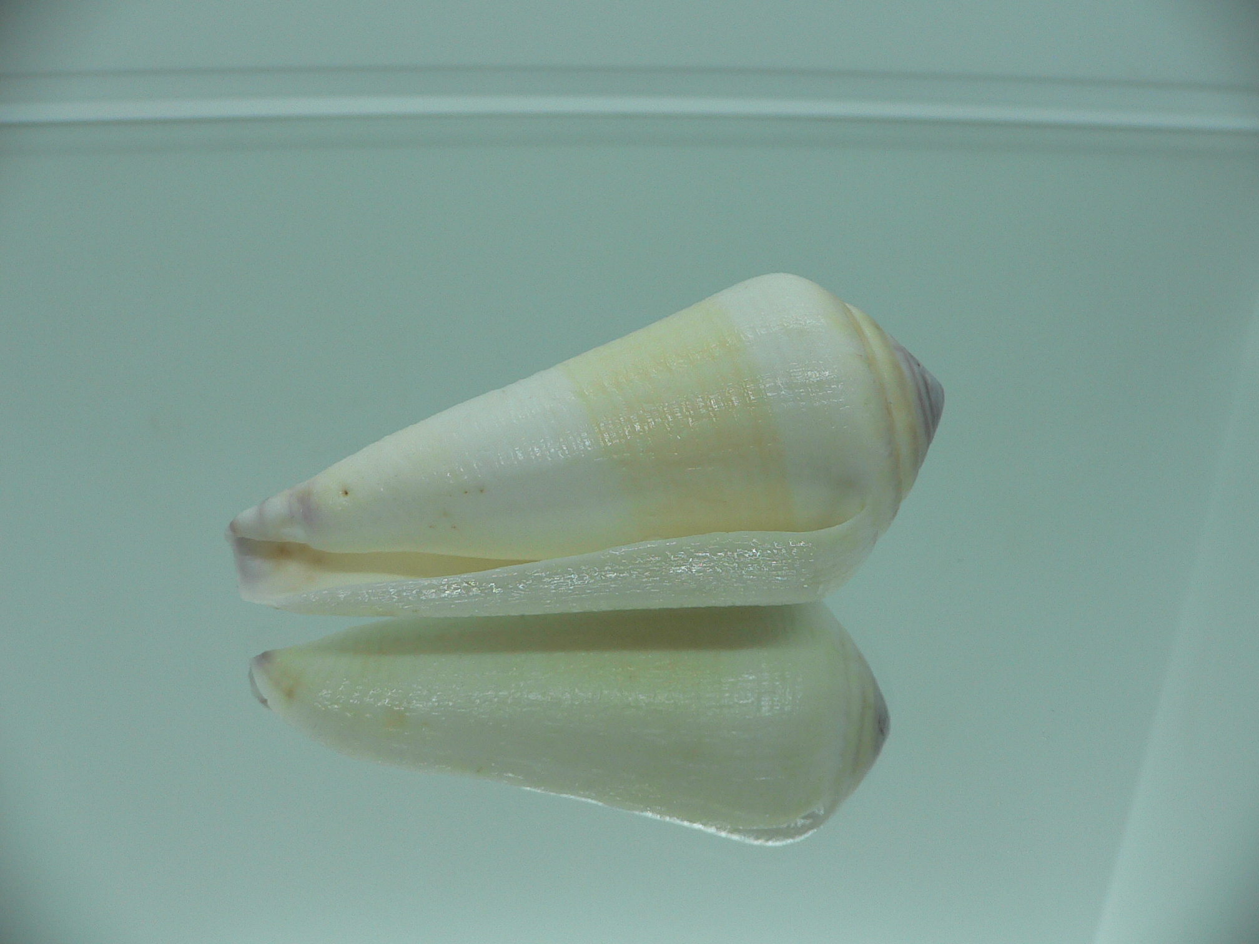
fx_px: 1273
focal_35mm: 35
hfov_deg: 52.6
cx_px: 630
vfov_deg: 40.7
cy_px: 472
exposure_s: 1/80
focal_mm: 4.6
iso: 80
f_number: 2.8
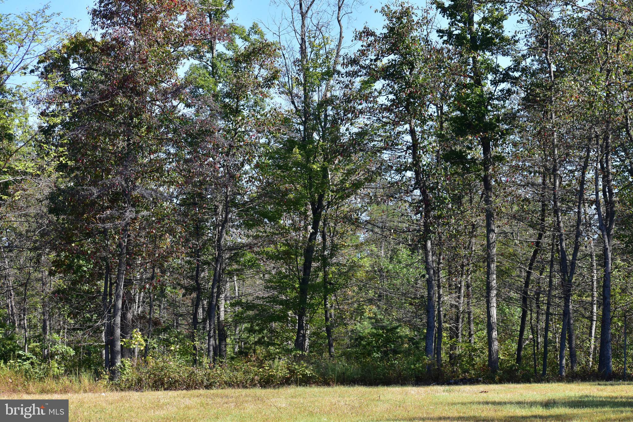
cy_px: 211
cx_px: 316
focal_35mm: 105
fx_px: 1846
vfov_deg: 13.0
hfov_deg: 19.5
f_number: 6.3
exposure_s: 1/800
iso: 400
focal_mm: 70
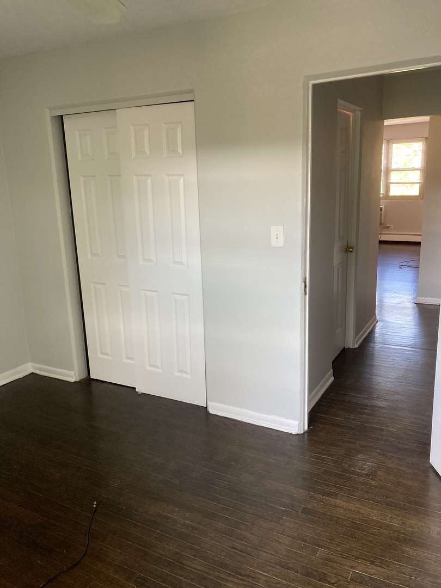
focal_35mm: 28
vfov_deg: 63.4
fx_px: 476
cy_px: 294
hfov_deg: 49.7
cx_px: 220
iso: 160
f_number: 1.8
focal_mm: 3.99
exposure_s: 1/60
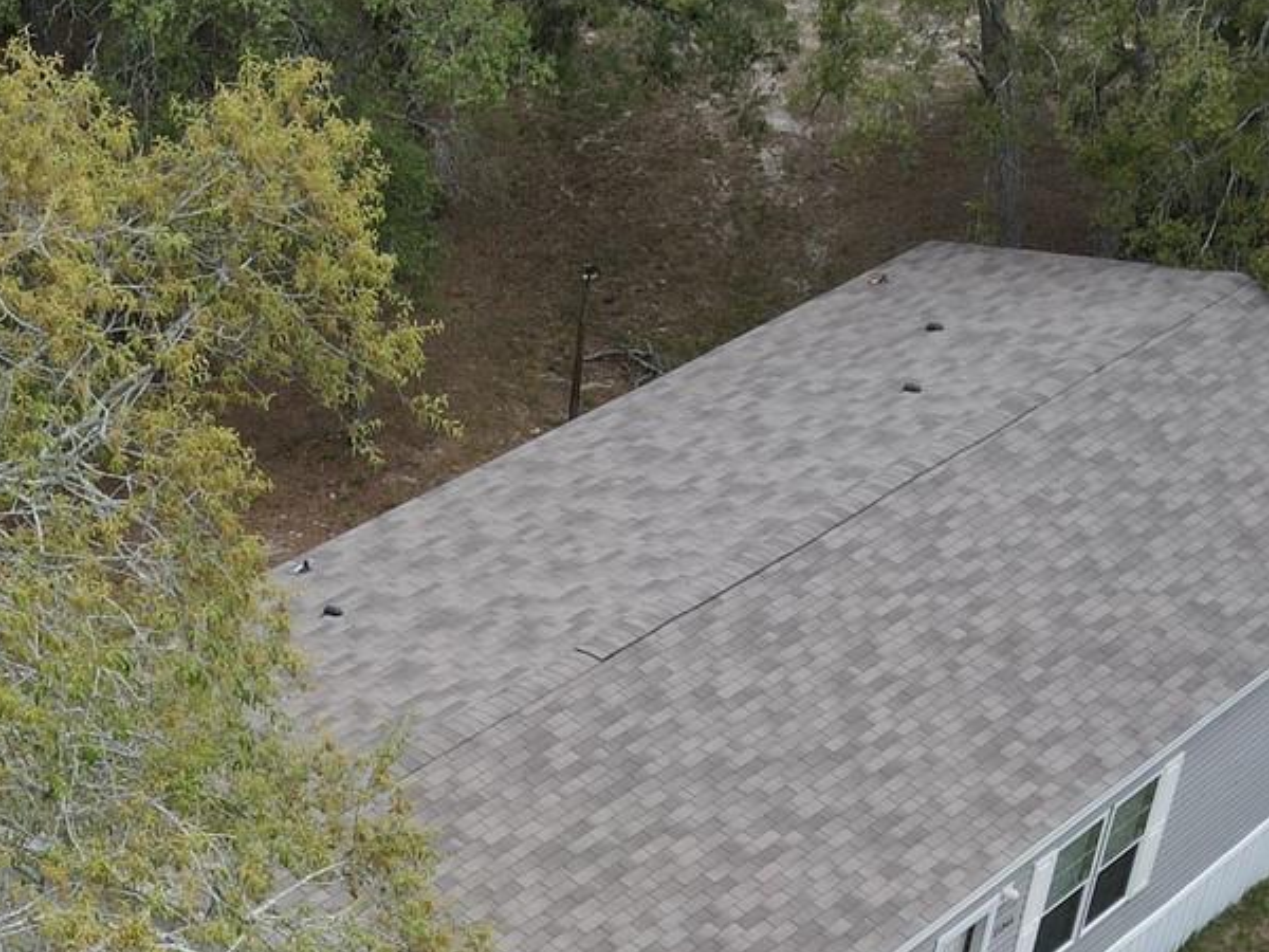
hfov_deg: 29.8
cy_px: 1223
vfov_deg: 20.9
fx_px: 2346
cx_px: 324
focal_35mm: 64
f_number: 2.8
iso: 100
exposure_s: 1/250
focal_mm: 4.5
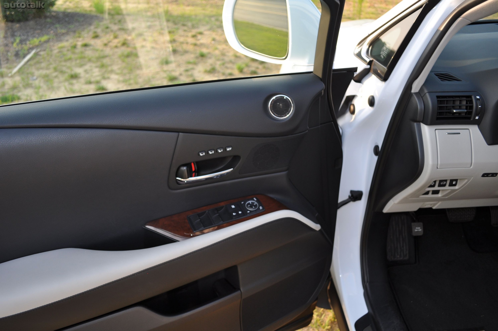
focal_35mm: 27
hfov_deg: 67.4
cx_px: 249
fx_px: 373
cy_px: 166
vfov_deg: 47.8
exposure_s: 1/200
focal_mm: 18
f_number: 4
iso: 200
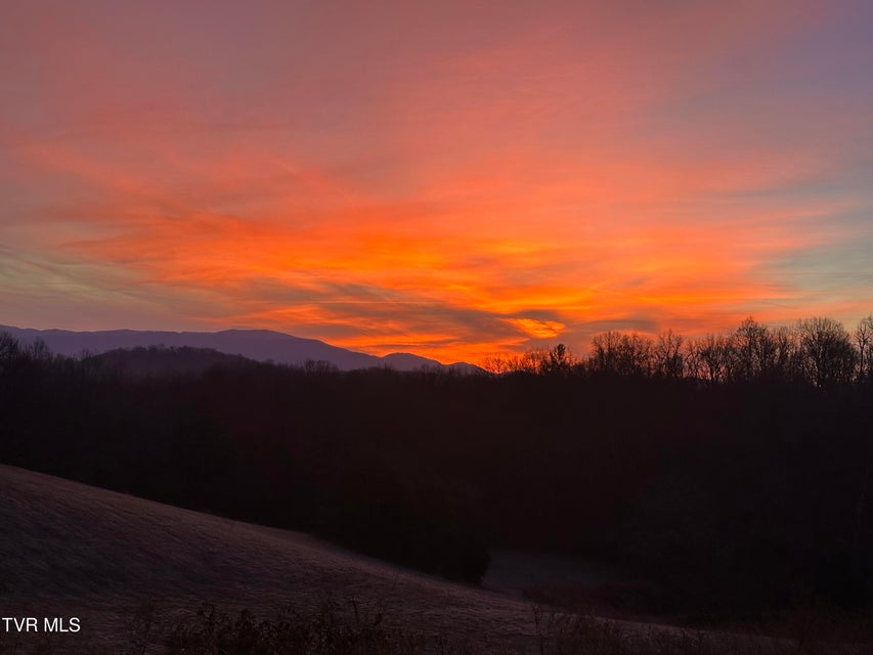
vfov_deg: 30.3
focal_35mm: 48
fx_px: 1211
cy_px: 328
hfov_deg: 39.7
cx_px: 436
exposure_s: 1/121
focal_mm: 6.86
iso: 64
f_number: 1.78
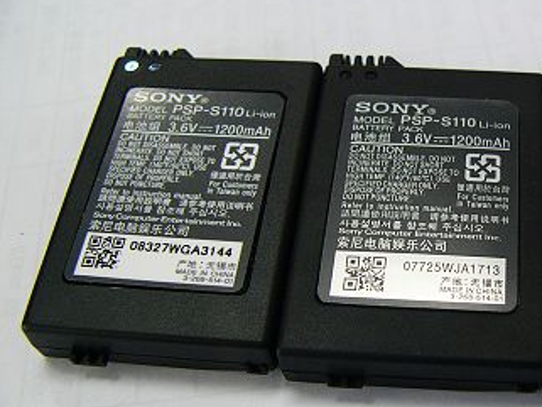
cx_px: 419
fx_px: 877
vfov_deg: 26.1
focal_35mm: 56
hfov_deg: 33.5
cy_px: 212
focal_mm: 6
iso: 100
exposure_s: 1/20
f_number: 2.8
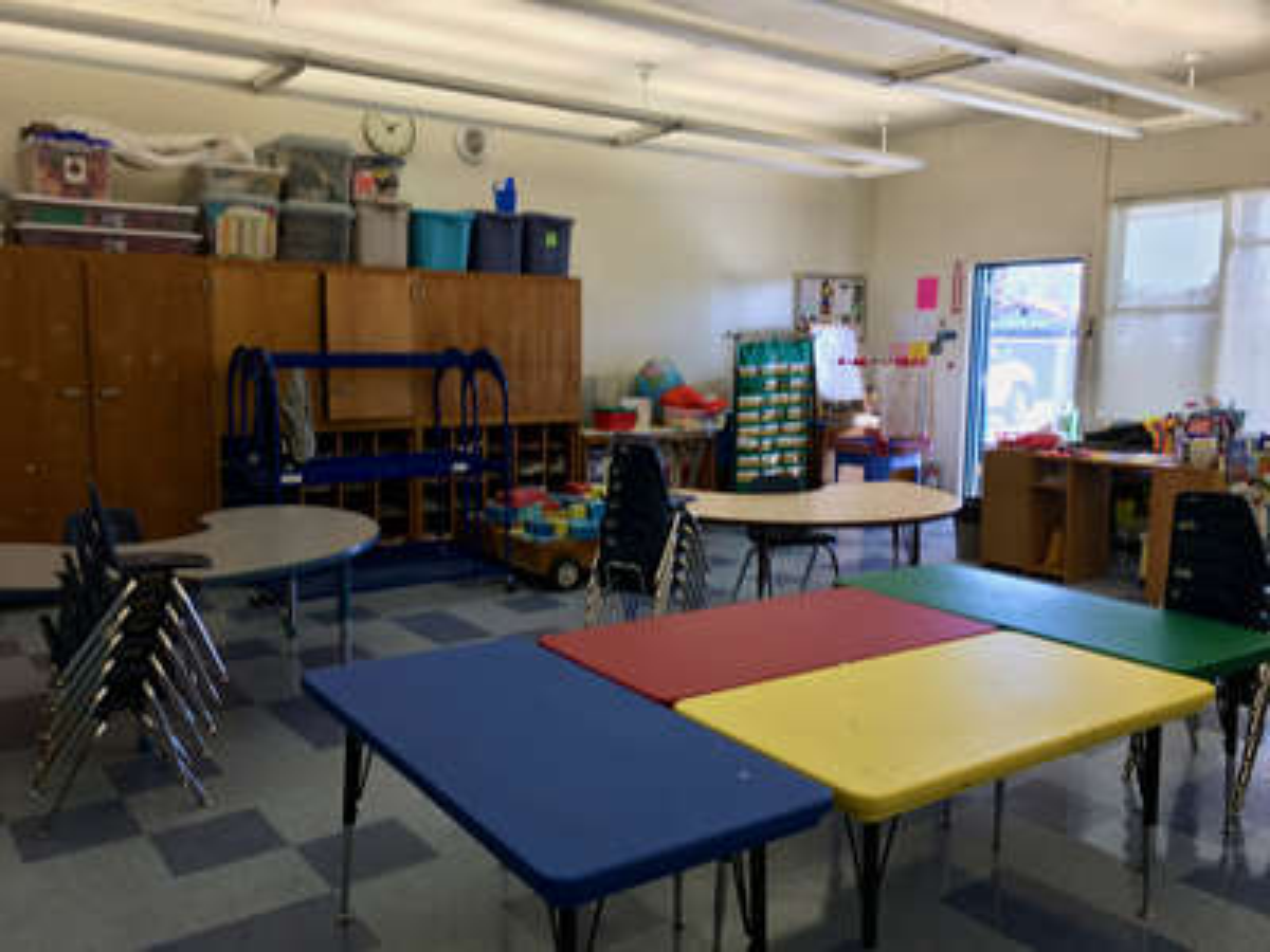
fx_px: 1064
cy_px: 476
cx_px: 635
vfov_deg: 48.2
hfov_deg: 61.7
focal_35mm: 29
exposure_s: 1/60
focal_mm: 4.15
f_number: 2.2
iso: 25
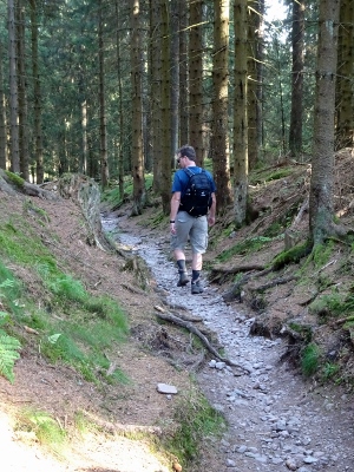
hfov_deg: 23.7
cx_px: 177
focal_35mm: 62
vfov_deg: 31.2
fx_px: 845
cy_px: 236
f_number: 4.5
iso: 800
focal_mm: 10.59
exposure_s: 1/30
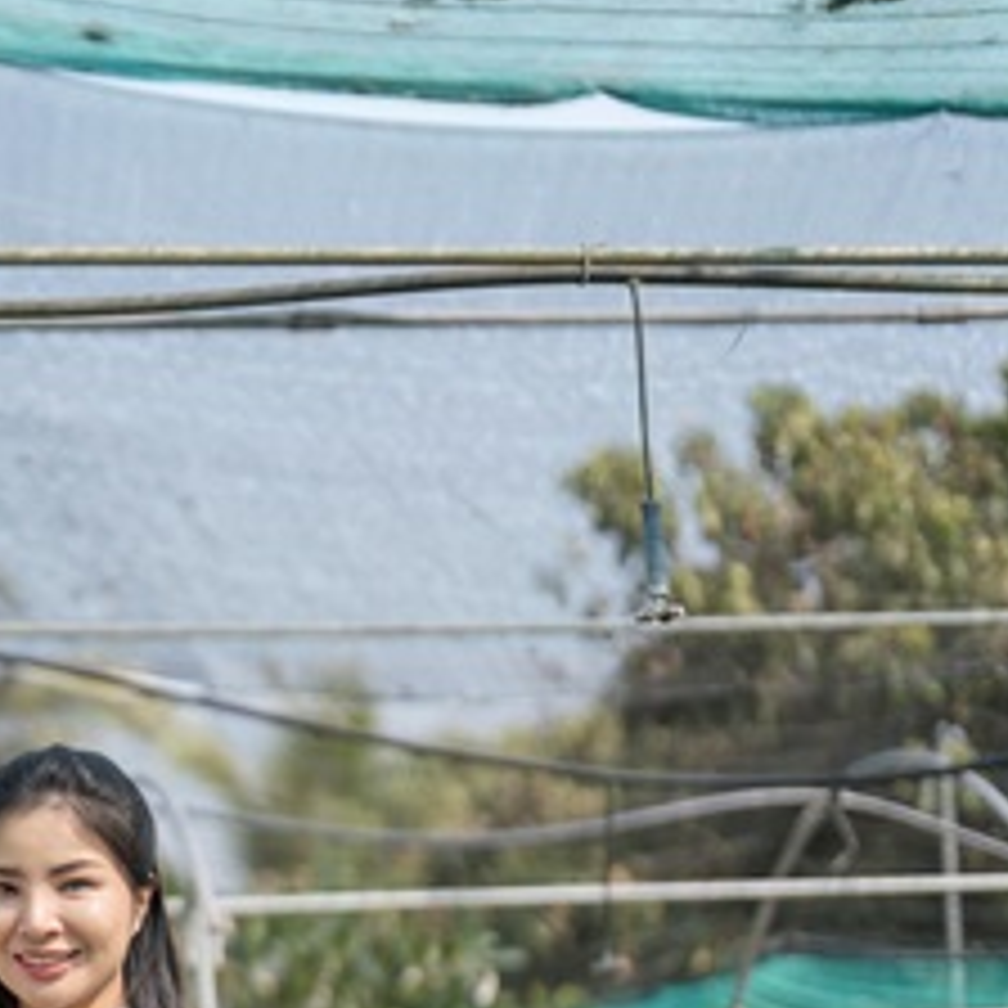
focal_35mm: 133
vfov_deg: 13.1
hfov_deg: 12.4
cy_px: 796
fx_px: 4382
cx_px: -554
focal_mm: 50
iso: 100
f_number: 1.3
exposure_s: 1/2000
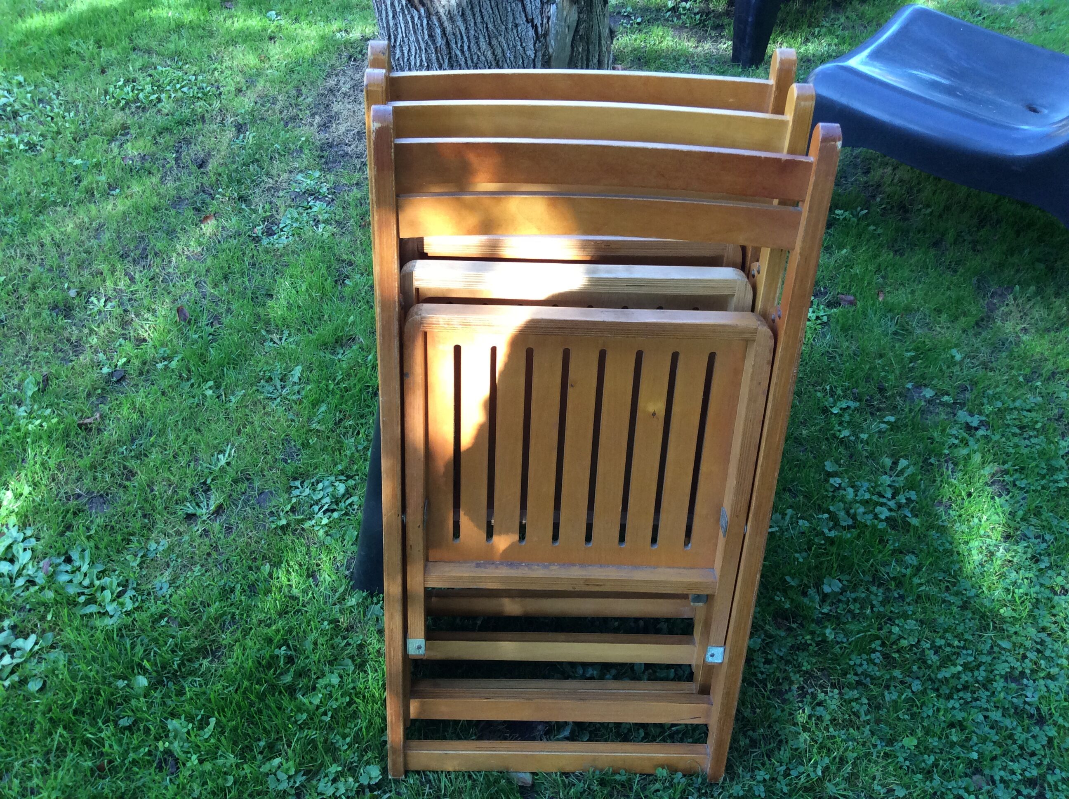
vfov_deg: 44.1
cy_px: 400
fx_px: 987
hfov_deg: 56.9
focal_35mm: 32
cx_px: 534
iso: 64
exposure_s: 1/100
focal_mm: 3.3
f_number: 2.4
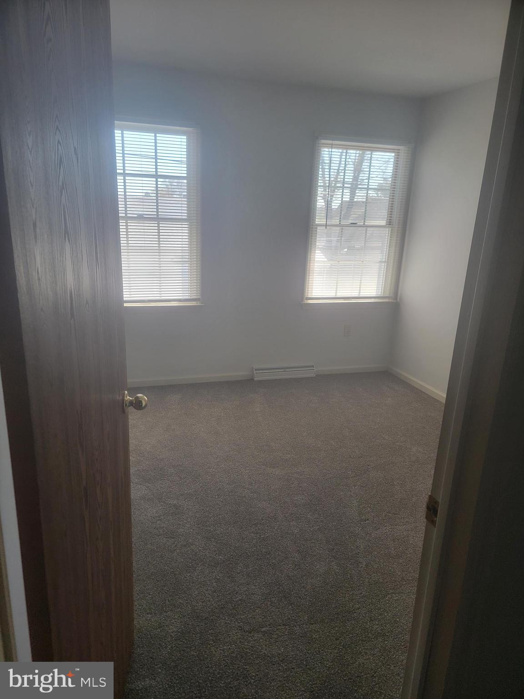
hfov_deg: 56.8
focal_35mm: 24
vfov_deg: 71.6
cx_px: 262
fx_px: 484
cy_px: 350
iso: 80
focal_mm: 6.7
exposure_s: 1/120
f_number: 1.8
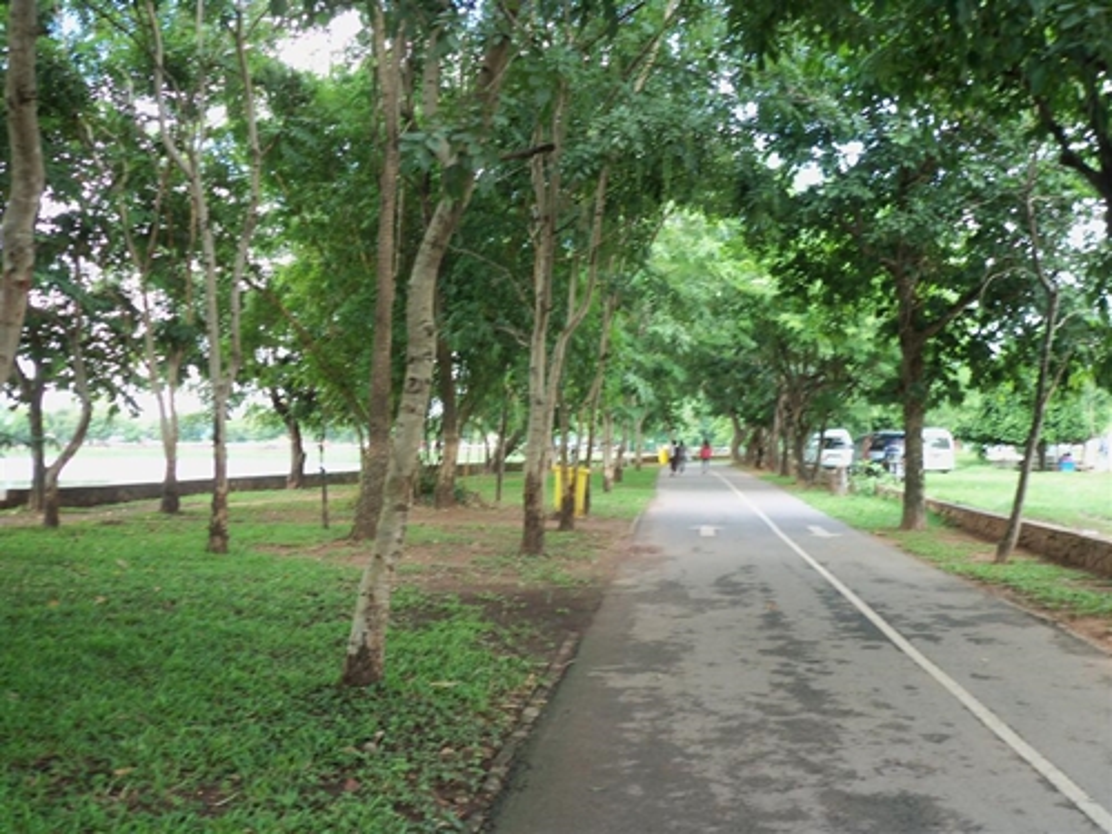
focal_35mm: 34
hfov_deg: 54.0
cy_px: 417
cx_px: 556
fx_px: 1092
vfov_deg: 41.8
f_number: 2.9
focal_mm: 5.7
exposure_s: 1/50
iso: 80
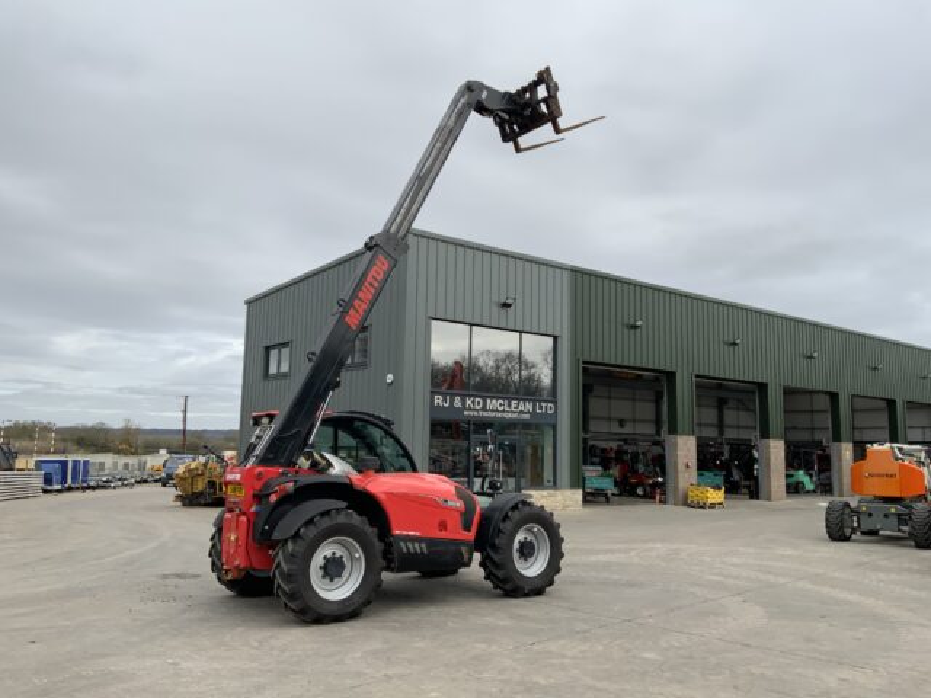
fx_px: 780
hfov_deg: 61.7
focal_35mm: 29
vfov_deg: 48.2
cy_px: 349
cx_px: 466
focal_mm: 3
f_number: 1.8
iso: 16
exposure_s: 1/1577
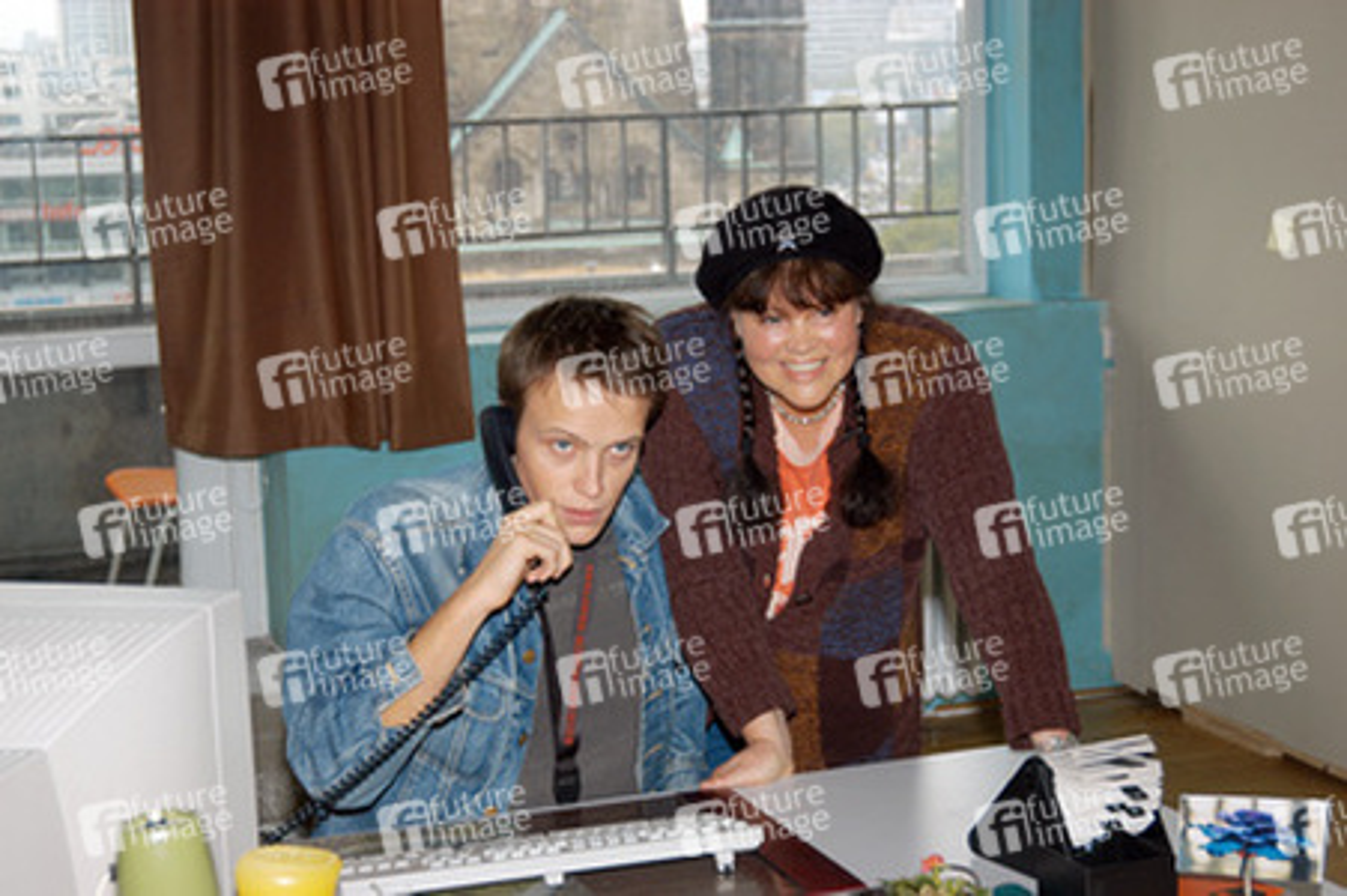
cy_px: 448
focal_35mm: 72
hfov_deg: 28.1
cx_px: 674
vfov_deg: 18.9
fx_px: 2692
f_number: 5.6
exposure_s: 1/125
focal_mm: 48
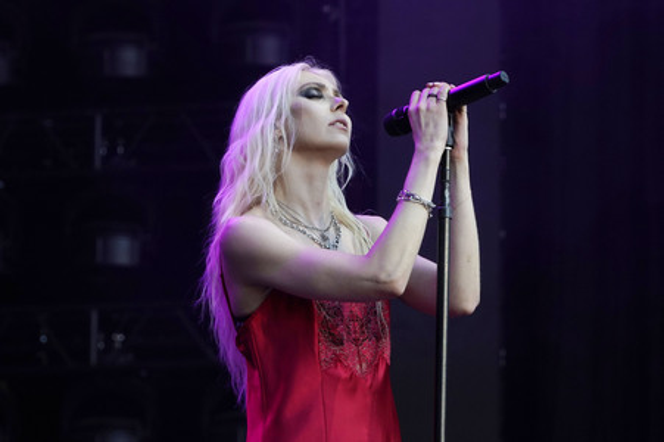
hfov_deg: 11.8
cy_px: 221
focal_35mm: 174
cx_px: 332
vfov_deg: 7.9
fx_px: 3207
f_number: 8
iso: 1600
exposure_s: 1/400
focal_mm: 174
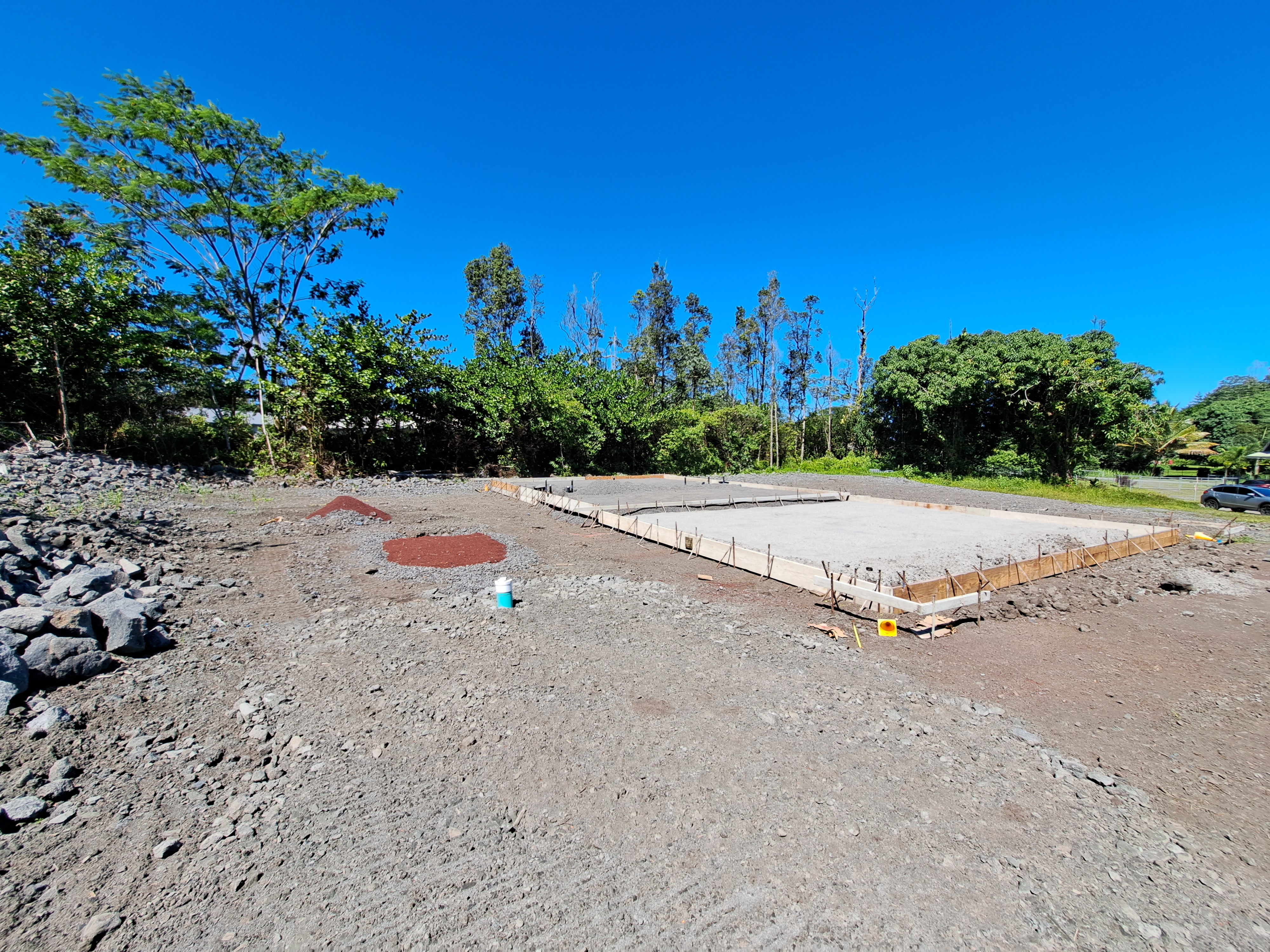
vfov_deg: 89.9
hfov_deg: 106.2
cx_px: 635
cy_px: 476
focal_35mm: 13
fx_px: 477
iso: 50
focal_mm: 1.74
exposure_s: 1/739
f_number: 2.2
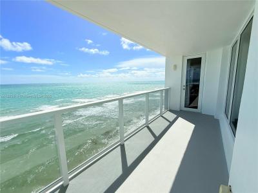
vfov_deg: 85.7
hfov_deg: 102.1
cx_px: 129
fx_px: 104
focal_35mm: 14
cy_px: 96
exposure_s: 1/6173
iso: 64
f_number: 2.2
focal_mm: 2.22
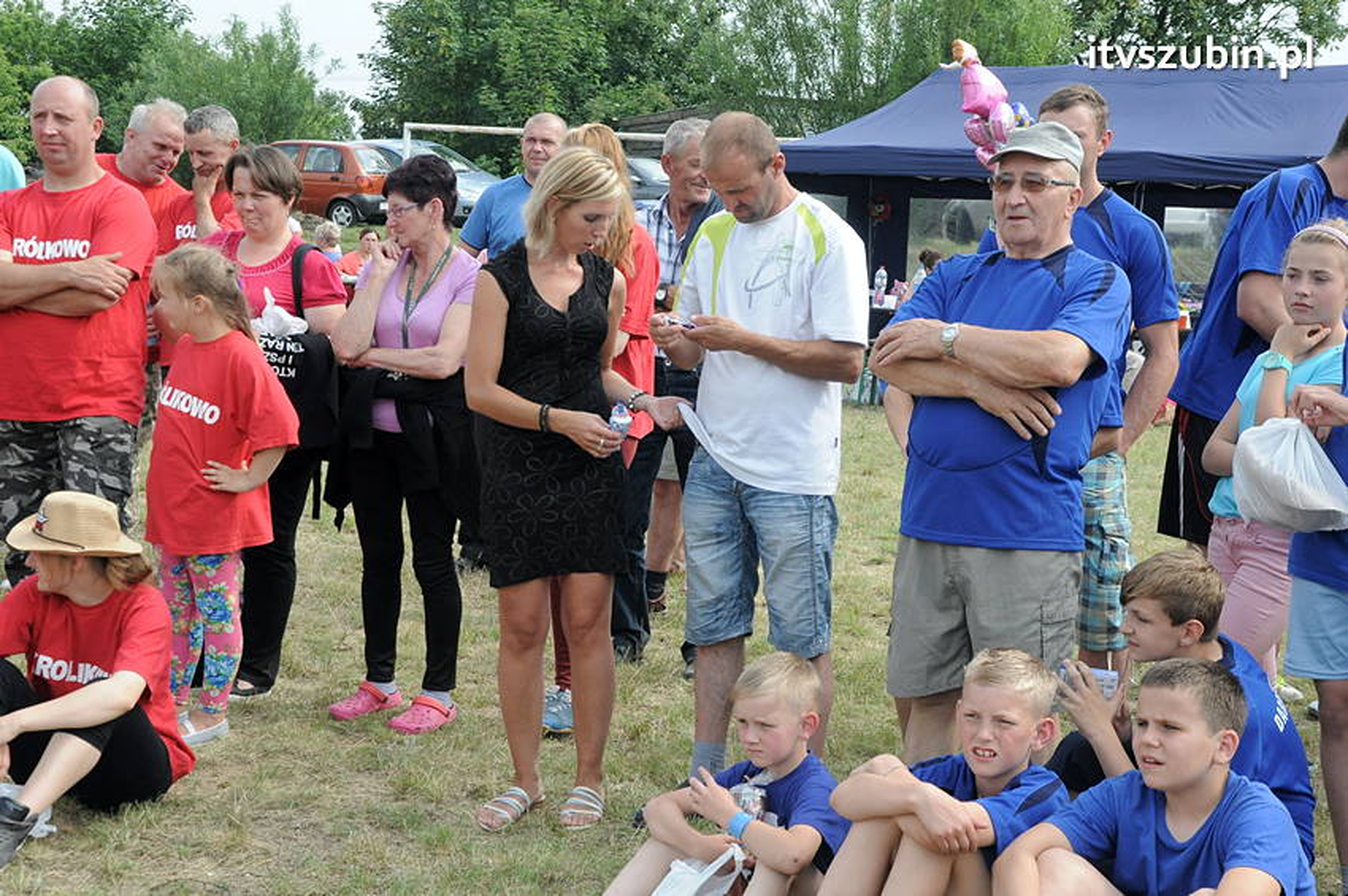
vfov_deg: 21.5
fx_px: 2357
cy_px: 448
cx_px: 674
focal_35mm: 63
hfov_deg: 31.9
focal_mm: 42
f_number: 10
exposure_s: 1/400
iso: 800
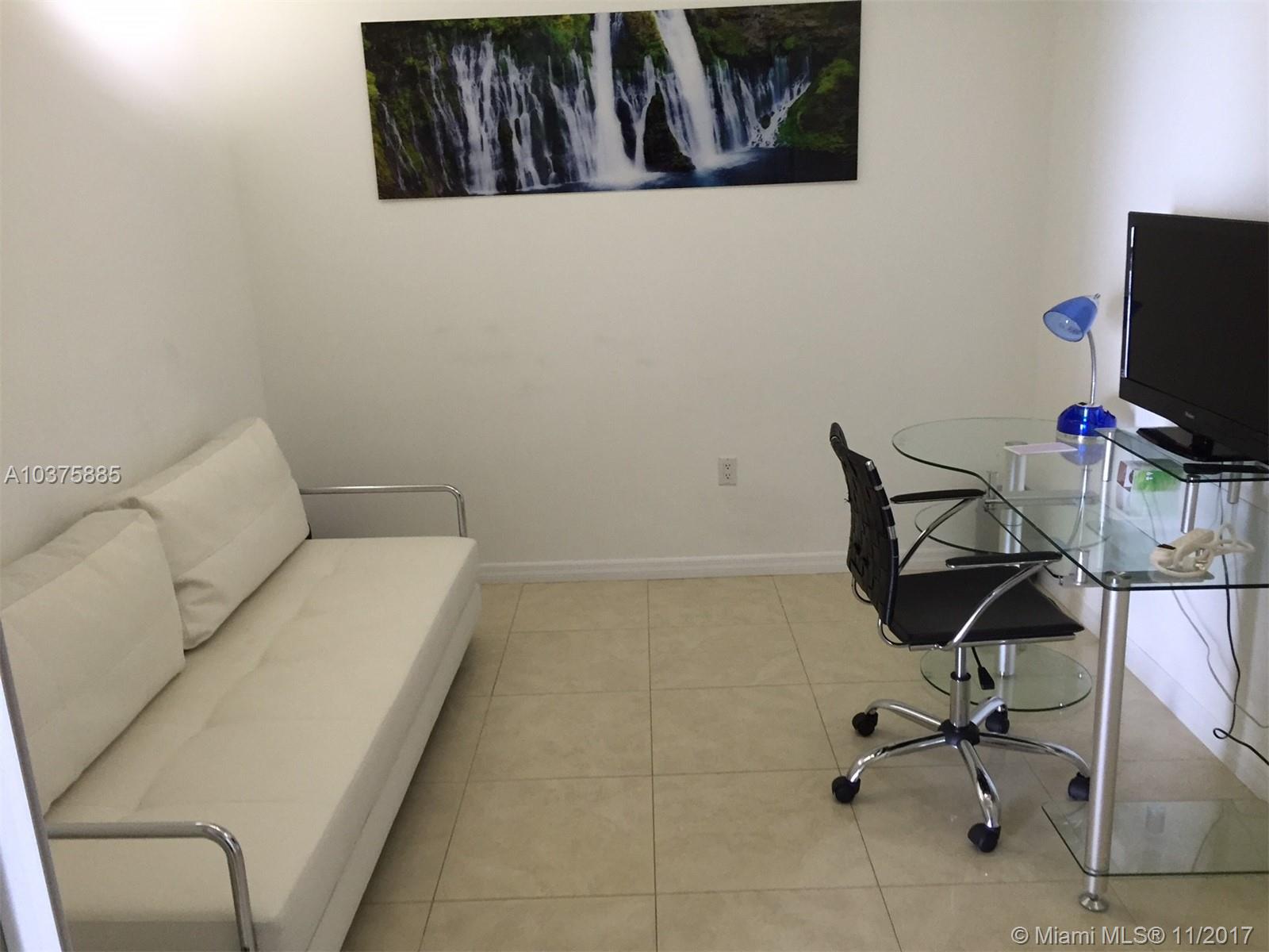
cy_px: 476
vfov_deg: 48.2
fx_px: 1063
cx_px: 634
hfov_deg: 61.7
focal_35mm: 29
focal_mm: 4.15
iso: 125
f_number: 2.2
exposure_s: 1/30
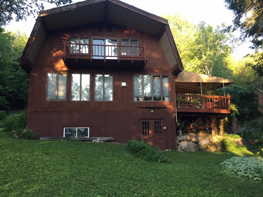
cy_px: 98
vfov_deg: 48.2
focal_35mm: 29
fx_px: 220
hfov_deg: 61.7
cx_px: 132
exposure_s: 1/40
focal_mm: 4.15
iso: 32
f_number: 2.2
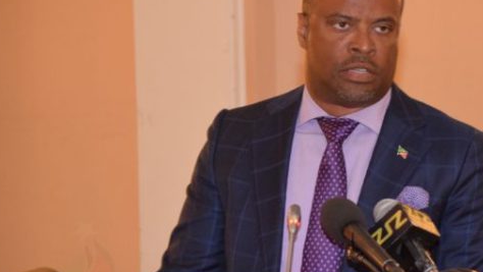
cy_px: 134
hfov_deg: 10.6
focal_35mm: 203
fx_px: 2598
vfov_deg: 6.0
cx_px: 352
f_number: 5.6
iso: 1600
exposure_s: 1/50
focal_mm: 85
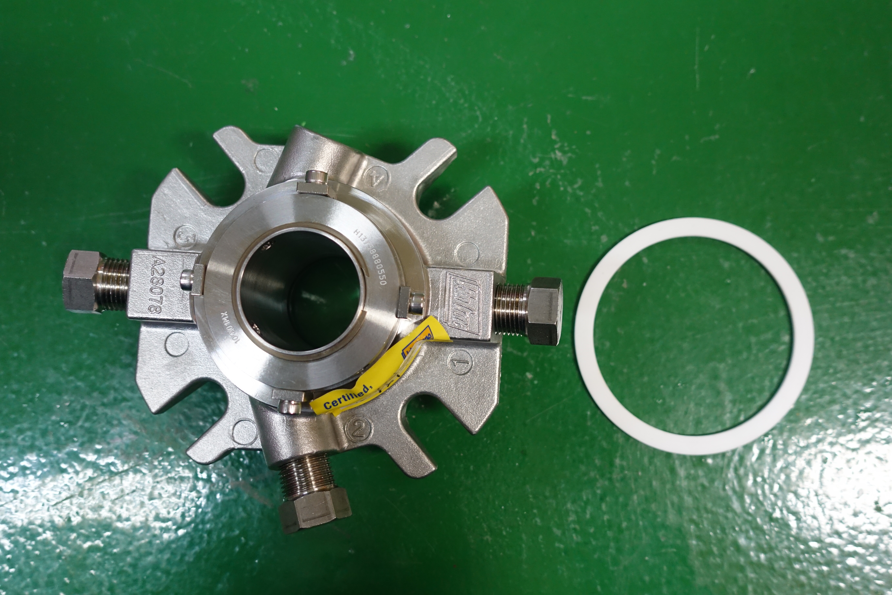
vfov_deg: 40.0
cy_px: 298
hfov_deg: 57.2
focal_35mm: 33
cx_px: 446
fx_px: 818
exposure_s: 1/25
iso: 800
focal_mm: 12.2
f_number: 2.8
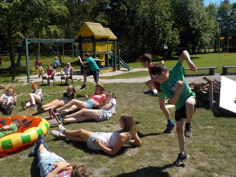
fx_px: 205
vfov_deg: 46.8
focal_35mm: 30
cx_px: 118
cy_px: 88
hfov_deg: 60.0
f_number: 3.3
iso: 125
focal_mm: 4.1
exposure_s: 1/1250
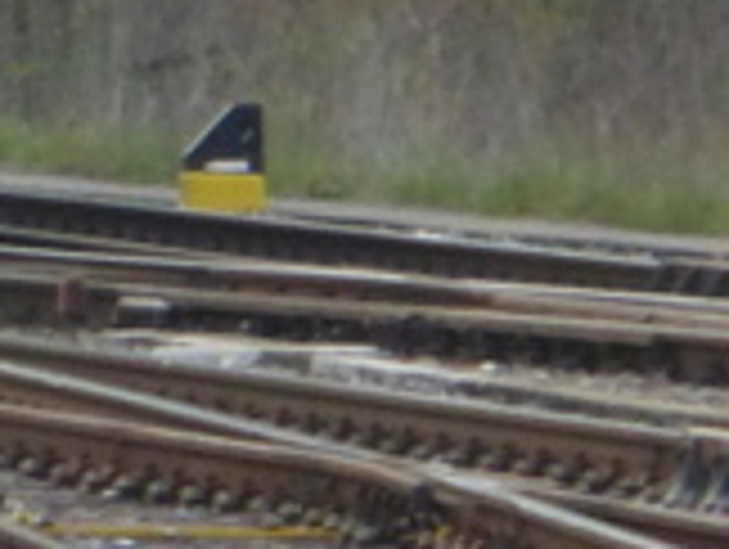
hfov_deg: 1.3
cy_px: -459
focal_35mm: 1572
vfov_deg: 0.9
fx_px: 33155
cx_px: -1152
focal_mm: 41.3
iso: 320
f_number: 5.6
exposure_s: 1/160
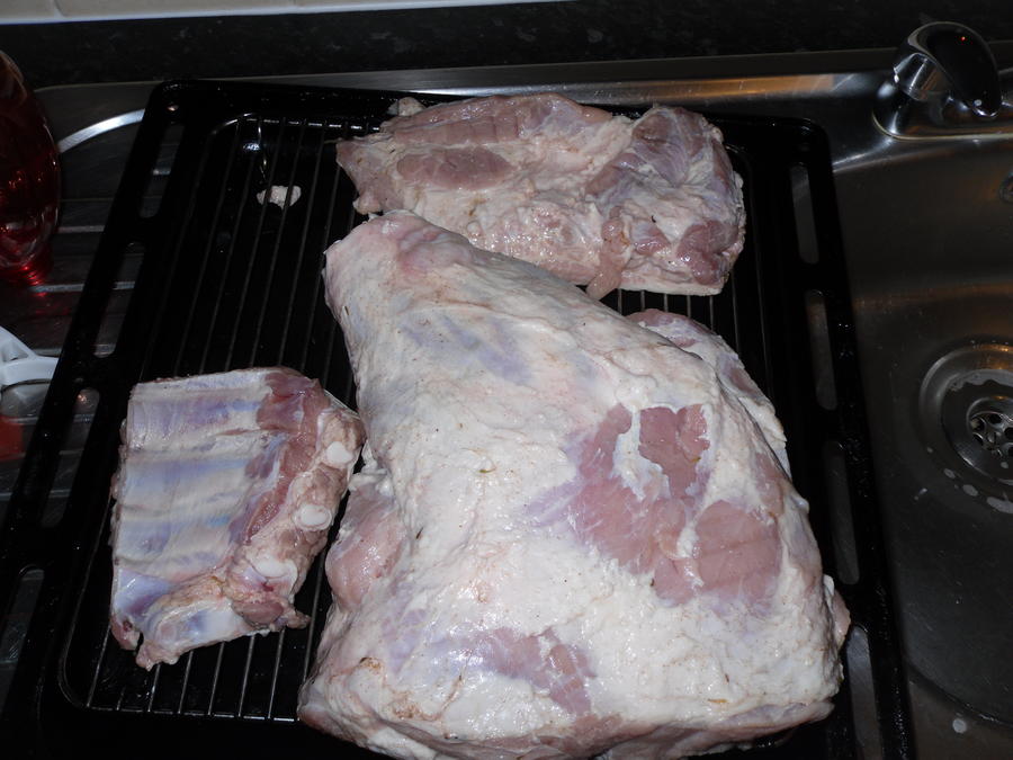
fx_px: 1024
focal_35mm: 35
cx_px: 506
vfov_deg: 40.7
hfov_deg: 52.6
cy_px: 380
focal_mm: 6.3
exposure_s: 1/45
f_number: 3.5
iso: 80
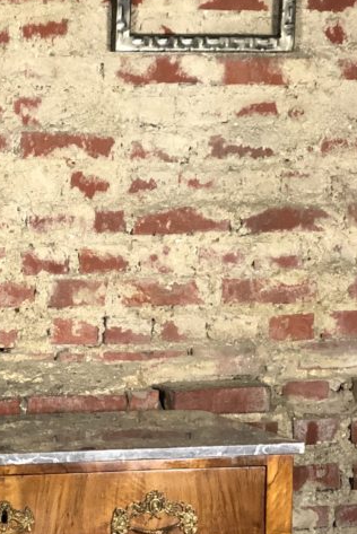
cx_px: -67
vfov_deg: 17.3
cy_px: 455
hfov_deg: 11.5
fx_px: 1738
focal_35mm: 117
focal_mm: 6
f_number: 2.4
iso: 160
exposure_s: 1/17
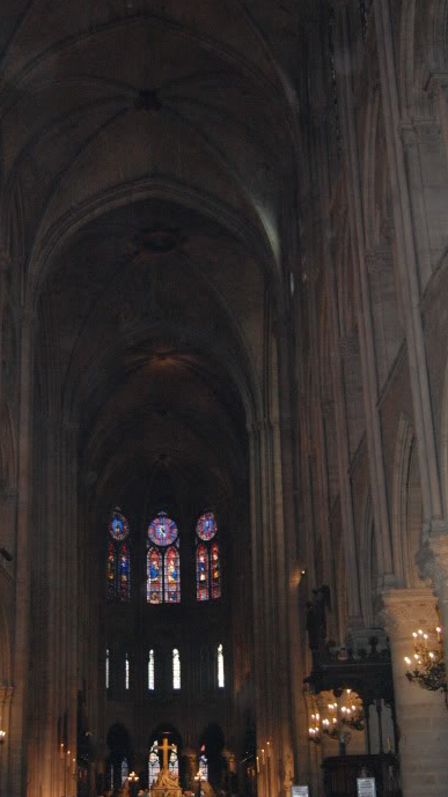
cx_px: 164
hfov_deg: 23.4
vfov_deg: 40.5
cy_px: 457
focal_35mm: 51
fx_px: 1078
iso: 1600
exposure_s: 1/60
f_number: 4.2
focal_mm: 28
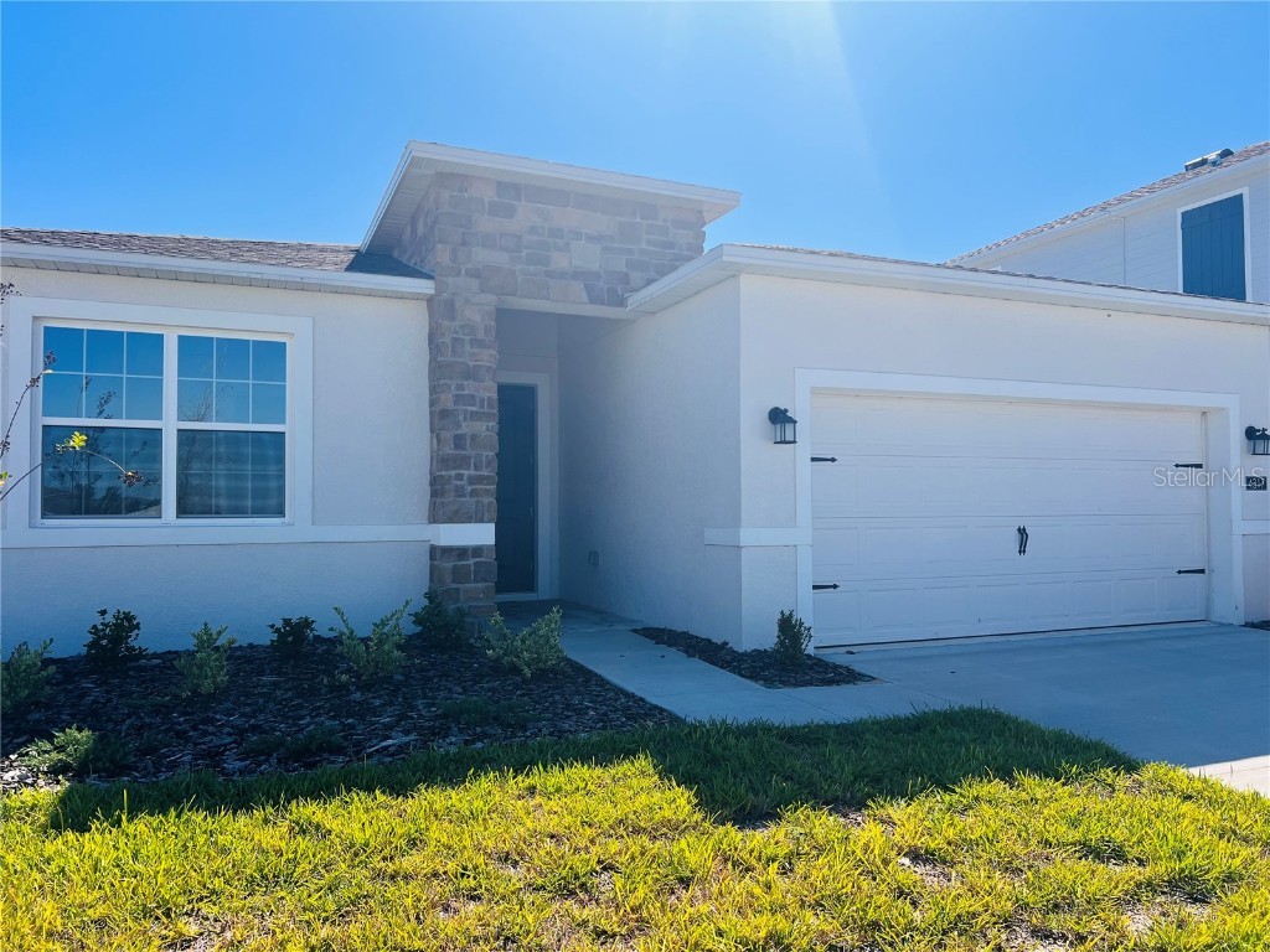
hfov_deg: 67.3
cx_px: 635
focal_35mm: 26
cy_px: 476
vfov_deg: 53.1
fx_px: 954
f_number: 1.5
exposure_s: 1/4274
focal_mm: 5.7
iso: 50
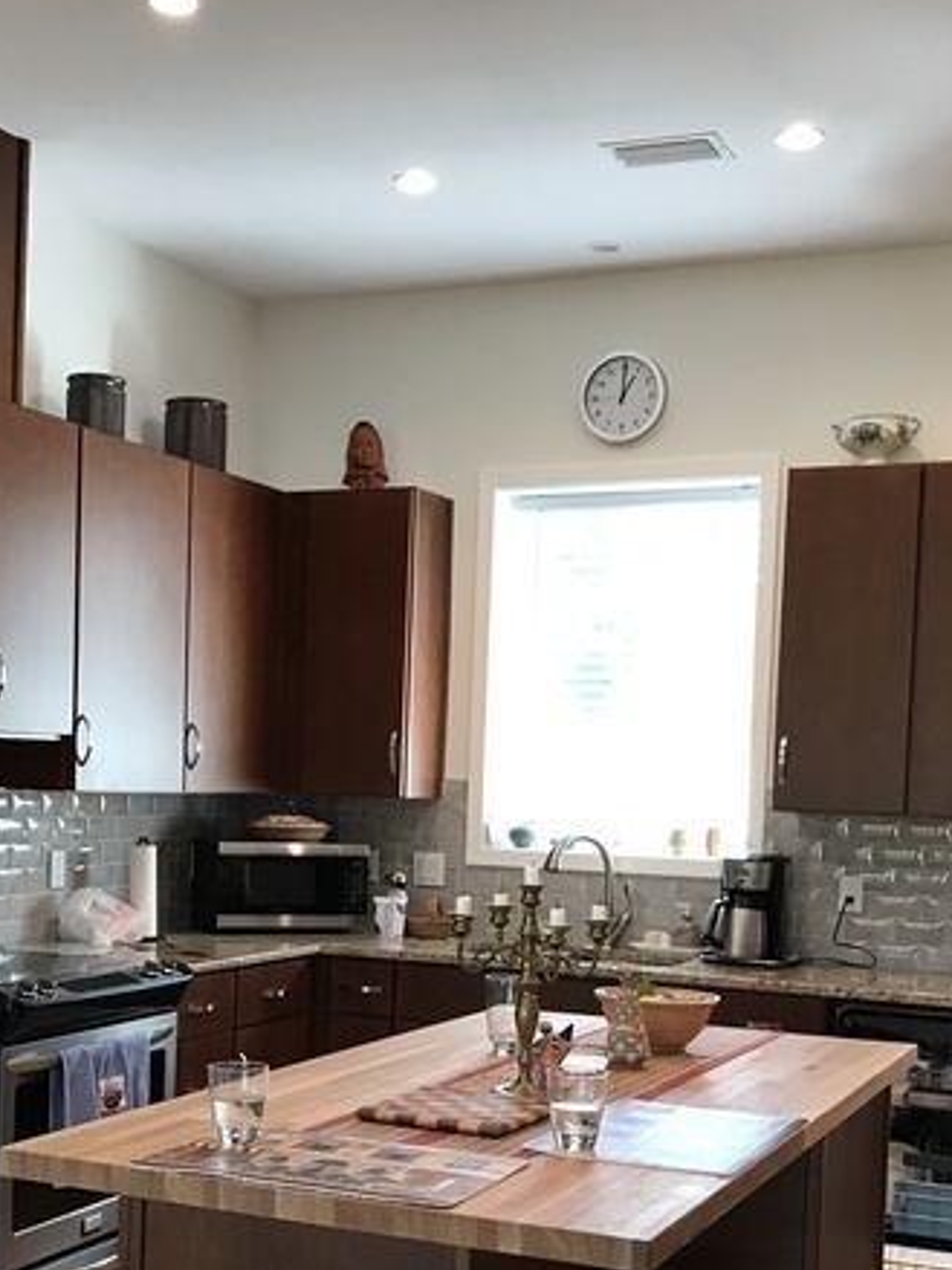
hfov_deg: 29.6
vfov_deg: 38.2
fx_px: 1798
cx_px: 362
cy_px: 911
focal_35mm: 49
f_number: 1.8
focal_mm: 3.99
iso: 40
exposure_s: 1/30
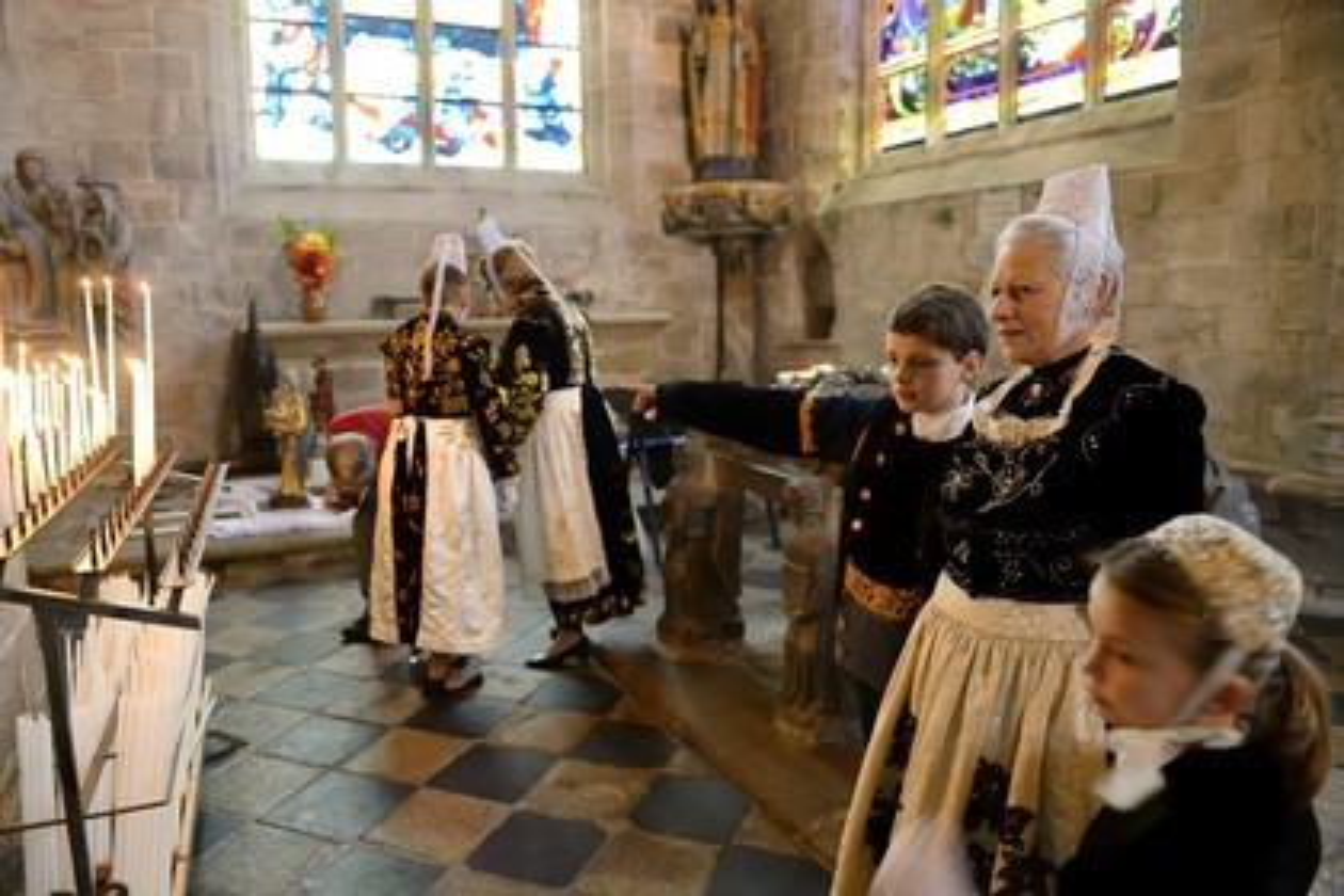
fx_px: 896
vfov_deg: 53.1
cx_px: 672
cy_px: 448
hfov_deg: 73.7
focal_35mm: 24
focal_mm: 24
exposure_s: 1/20
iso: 1600
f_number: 2.8
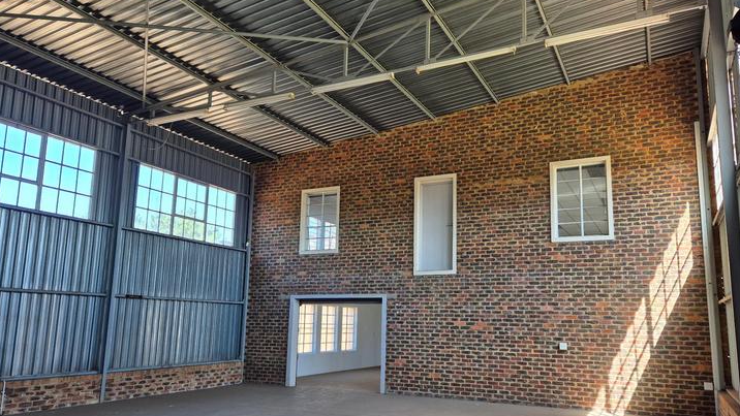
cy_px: 246
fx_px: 549
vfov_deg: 41.4
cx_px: 395
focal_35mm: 28
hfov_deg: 67.8
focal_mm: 5.4
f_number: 1.8
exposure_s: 1/180
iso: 64
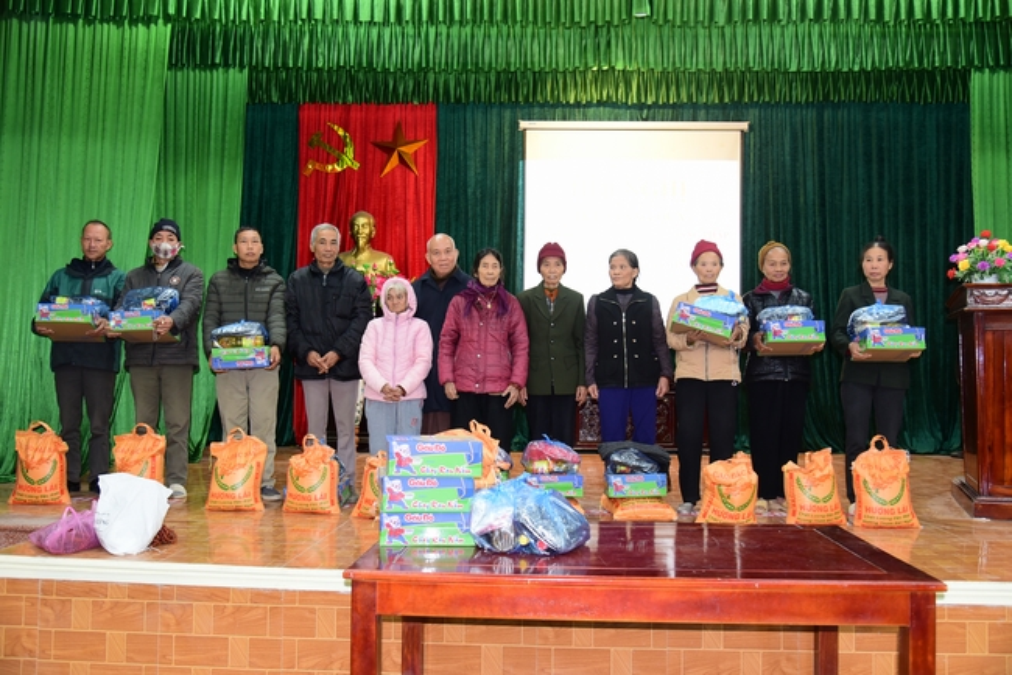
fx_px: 900
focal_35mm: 32
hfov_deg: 58.7
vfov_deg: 41.2
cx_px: 506
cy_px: 338
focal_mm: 32
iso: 1000
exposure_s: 1/40
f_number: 4
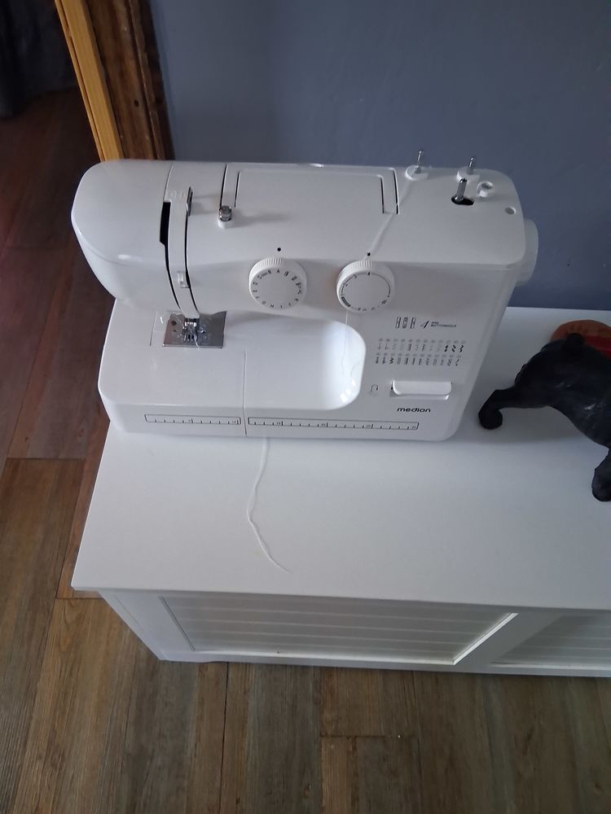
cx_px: 306
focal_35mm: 26
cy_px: 407
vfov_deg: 67.3
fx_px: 612
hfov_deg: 53.1
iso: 640
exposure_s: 1/24
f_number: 1.8
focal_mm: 3.98
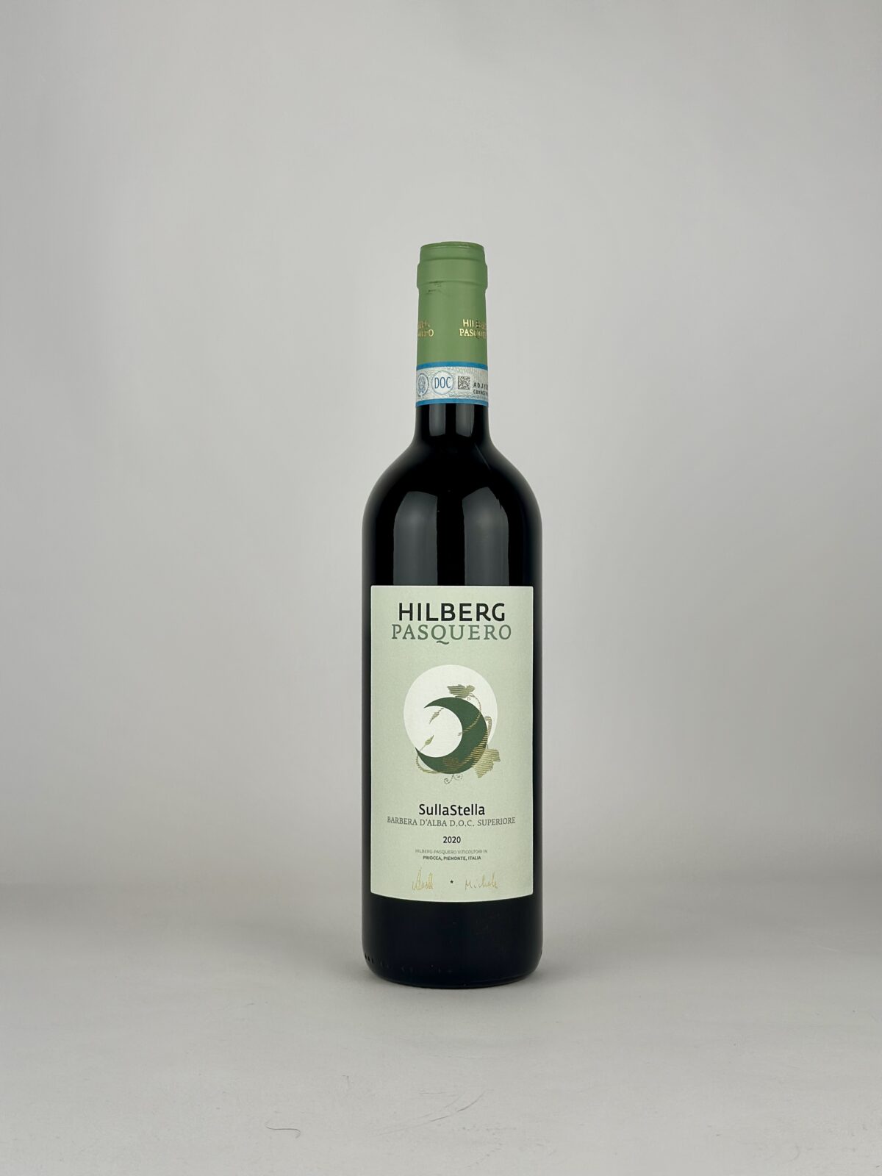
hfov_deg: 30.3
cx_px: 441
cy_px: 588
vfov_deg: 39.7
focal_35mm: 48
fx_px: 1631
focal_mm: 6.86
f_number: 1.78
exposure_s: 1/1030
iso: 80
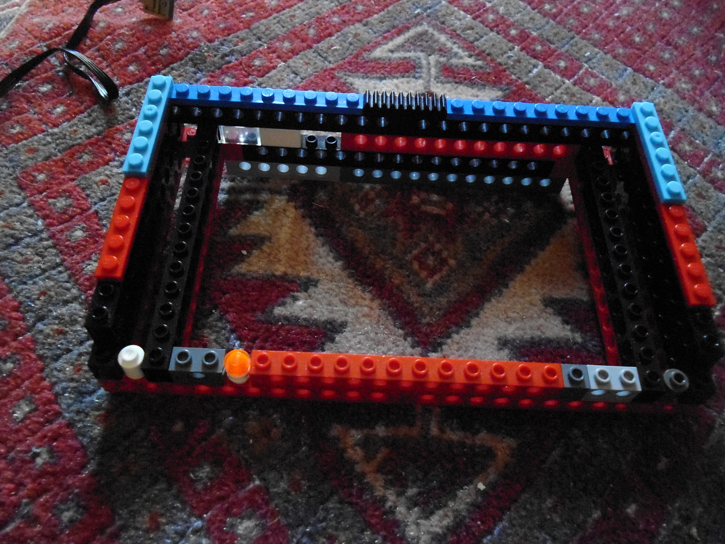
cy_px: 272
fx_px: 586
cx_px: 362
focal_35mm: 28
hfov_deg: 63.4
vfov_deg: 49.7
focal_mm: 5
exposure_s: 1/4
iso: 800
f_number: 3.2
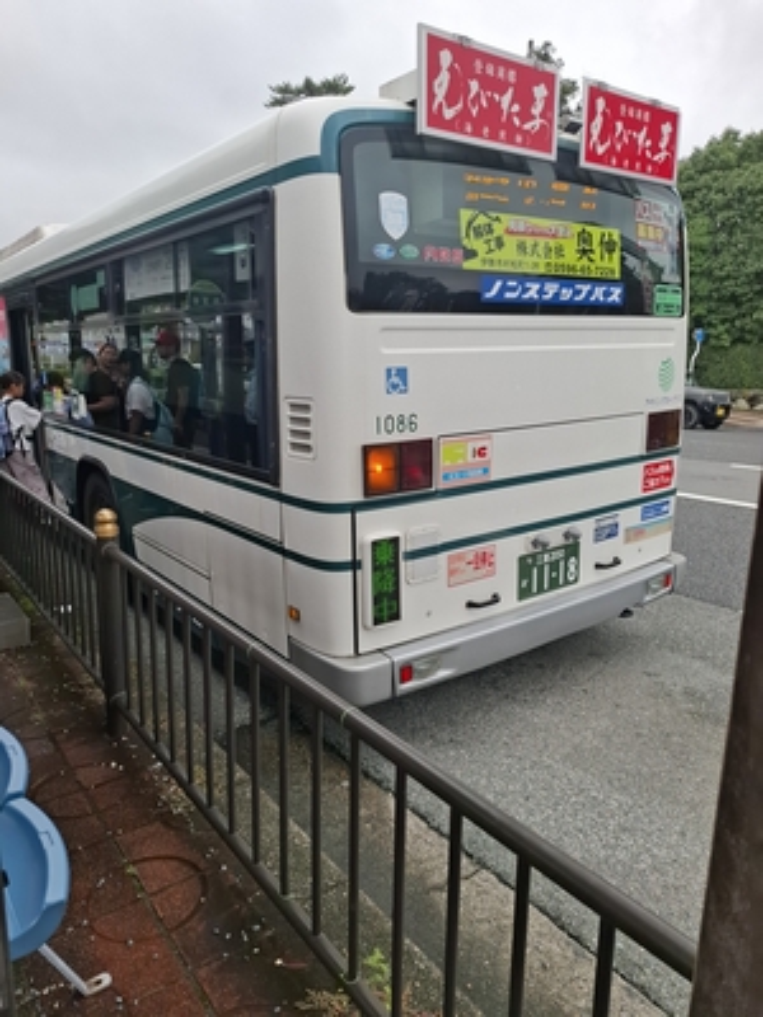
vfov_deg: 73.9
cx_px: 382
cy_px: 508
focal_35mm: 23
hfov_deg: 58.9
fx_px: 676
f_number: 1.8
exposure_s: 1/741
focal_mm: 5.54
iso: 50
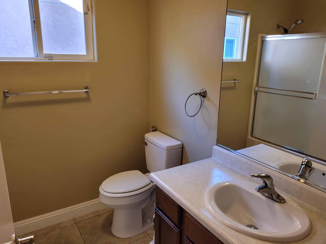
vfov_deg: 53.1
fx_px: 245
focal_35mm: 26
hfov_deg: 67.3
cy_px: 122
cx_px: 163
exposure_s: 1/120
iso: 320
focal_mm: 5.4
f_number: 1.8
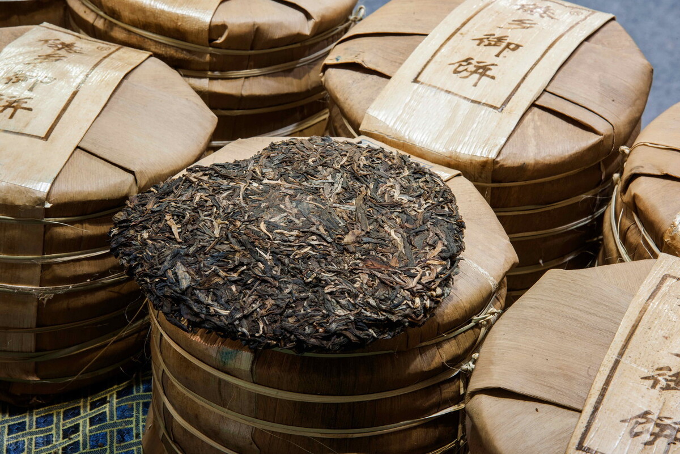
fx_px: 1738
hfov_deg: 22.1
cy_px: 227
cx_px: 340
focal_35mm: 92
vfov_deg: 14.9
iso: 400
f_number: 18
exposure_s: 1/1.25
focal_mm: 92
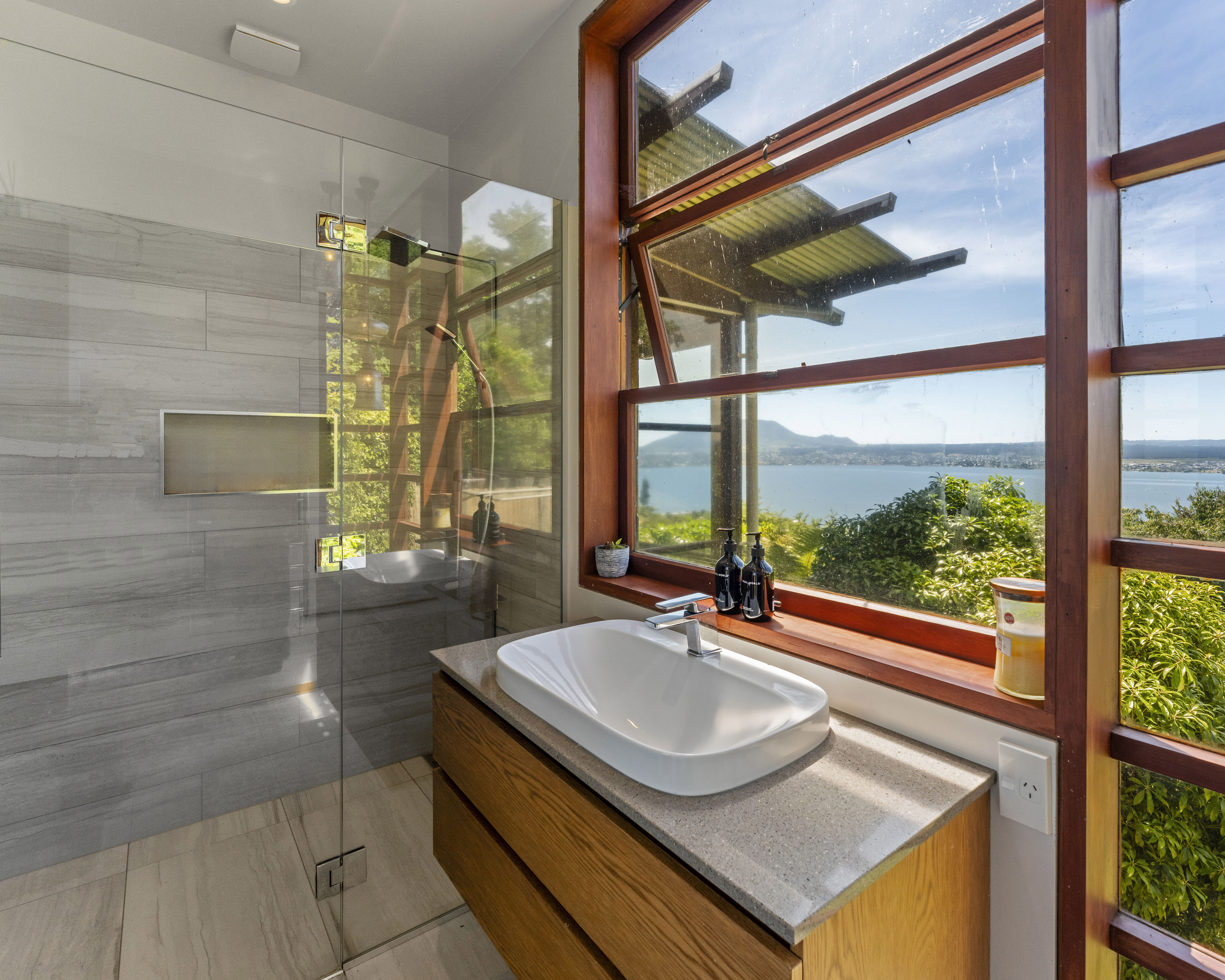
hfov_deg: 92.8
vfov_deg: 80.4
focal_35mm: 16
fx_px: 580
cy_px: 495
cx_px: 675
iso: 640
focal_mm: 14
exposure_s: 1/250
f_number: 8
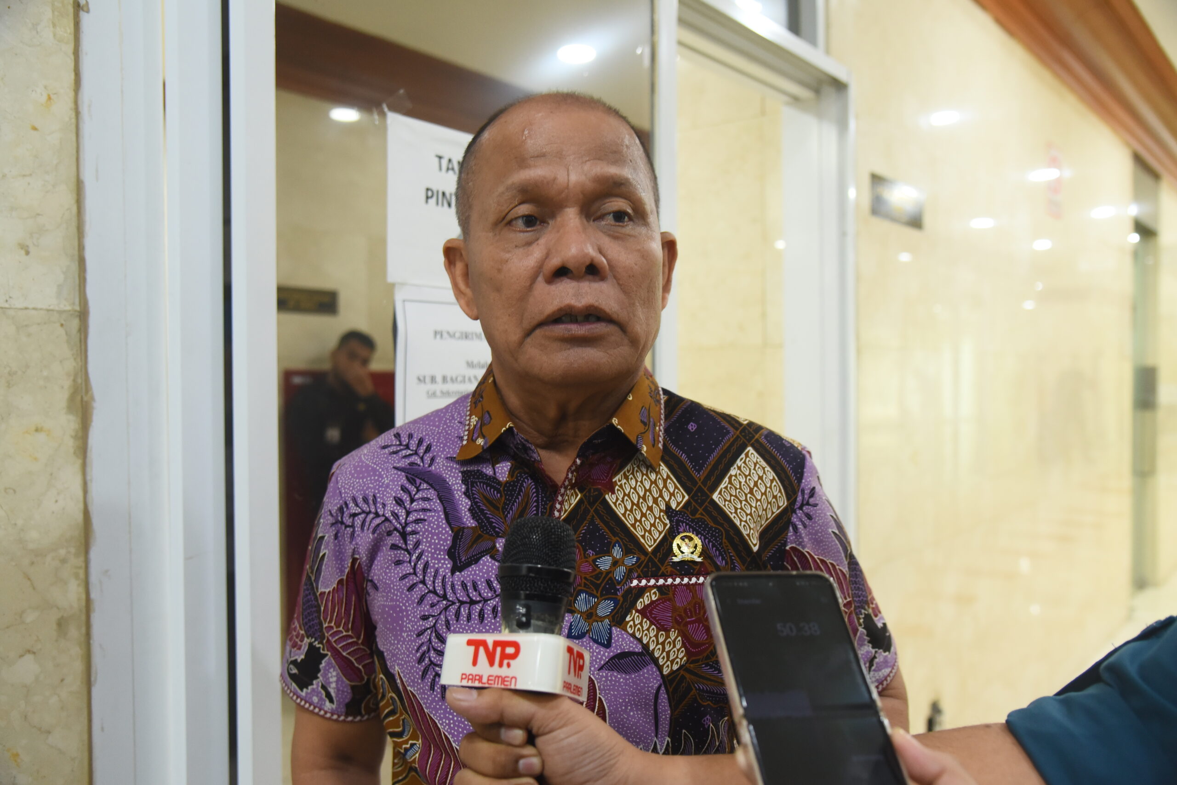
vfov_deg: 43.6
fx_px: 981
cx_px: 588
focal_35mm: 30
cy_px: 392
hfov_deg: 61.9
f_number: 4
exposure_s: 1/80
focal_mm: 30
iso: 2000
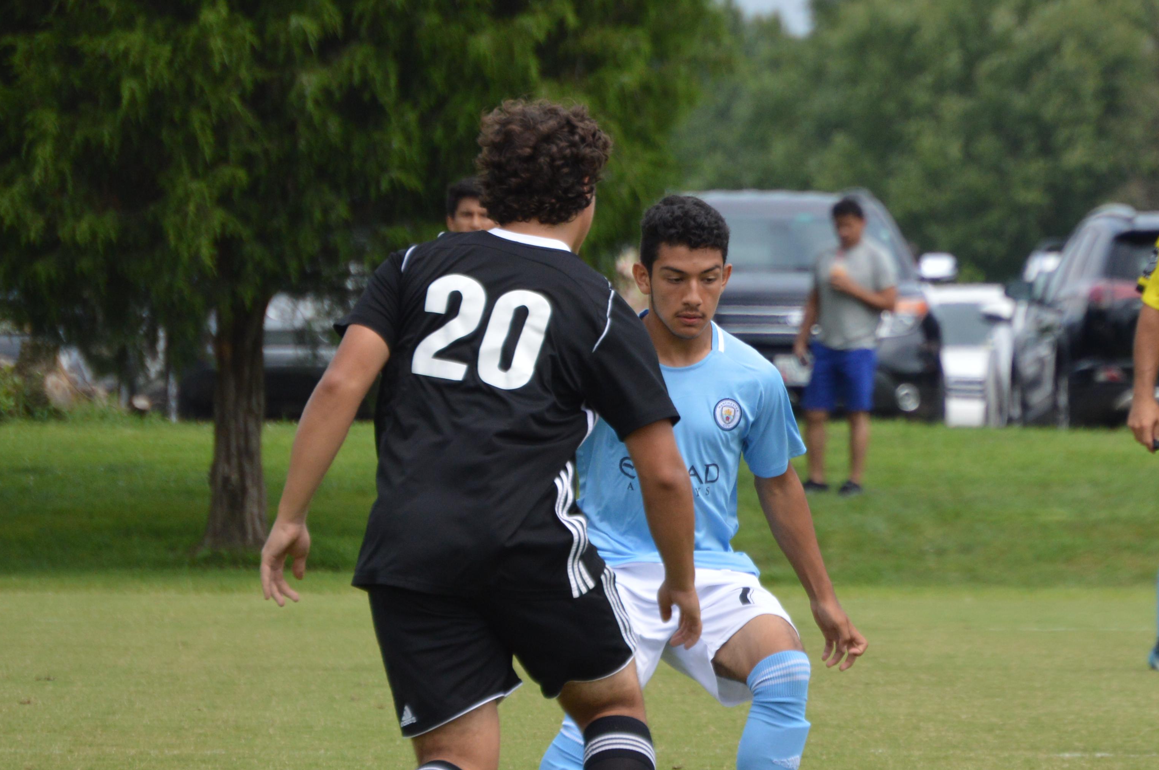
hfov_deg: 3.5
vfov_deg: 2.3
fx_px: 19074
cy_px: 548
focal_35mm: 593
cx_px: 965
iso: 400
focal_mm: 200
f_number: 5.6
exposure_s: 1/1250
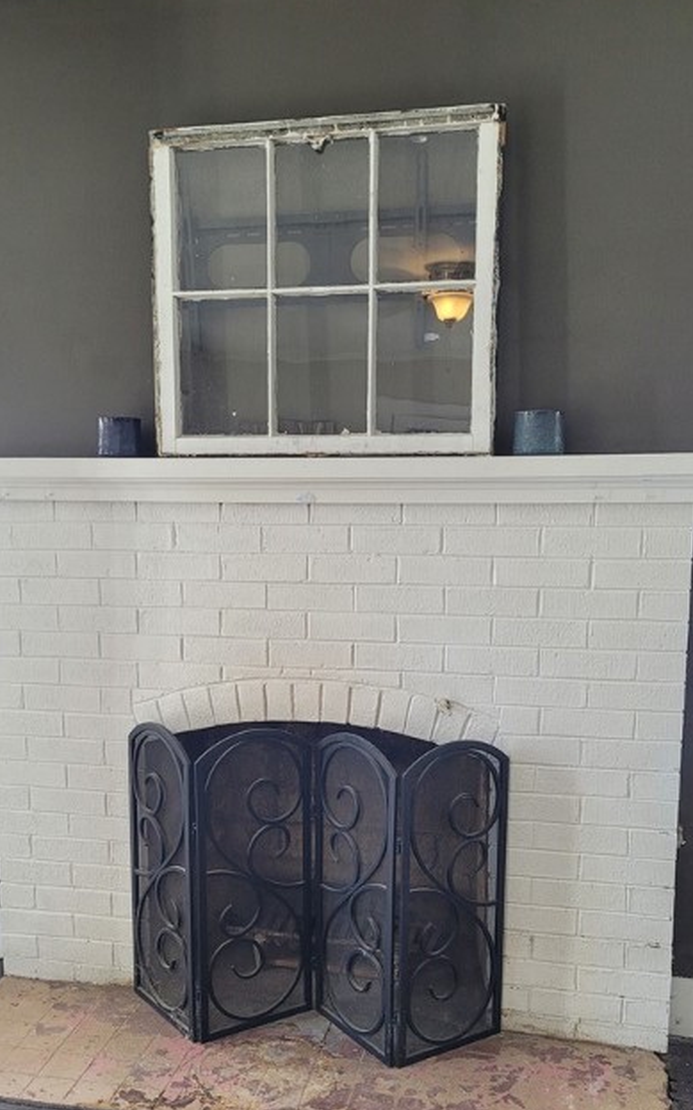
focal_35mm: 34
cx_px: 324
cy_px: 636
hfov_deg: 37.2
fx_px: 1028
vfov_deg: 56.5
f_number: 1.8
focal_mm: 5.4
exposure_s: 1/120
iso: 250
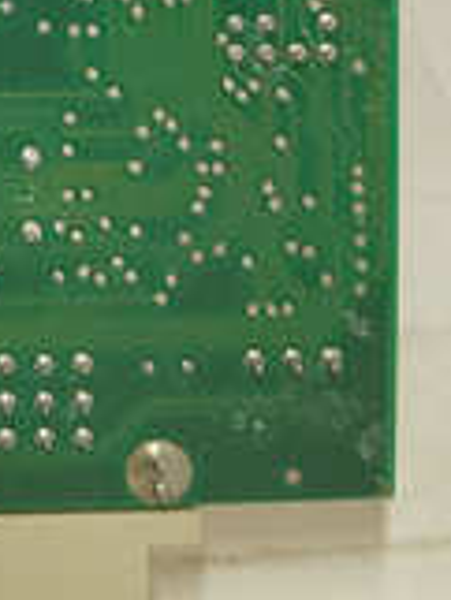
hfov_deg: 12.2
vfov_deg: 14.6
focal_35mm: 114
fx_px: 1978
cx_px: -280
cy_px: -559
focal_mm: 5.52
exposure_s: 1/60
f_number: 1.9
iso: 1728
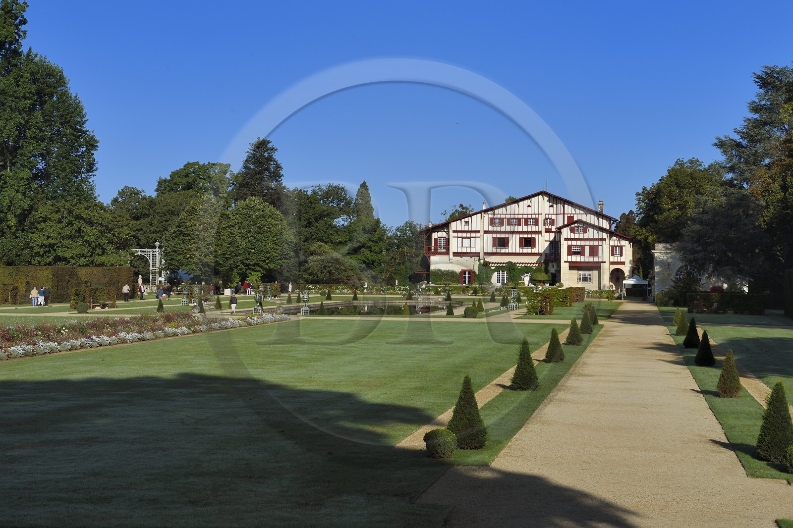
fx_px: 1542
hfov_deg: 28.8
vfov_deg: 19.4
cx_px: 396
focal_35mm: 70
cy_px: 264
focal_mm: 70
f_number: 14
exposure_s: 1/250
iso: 200
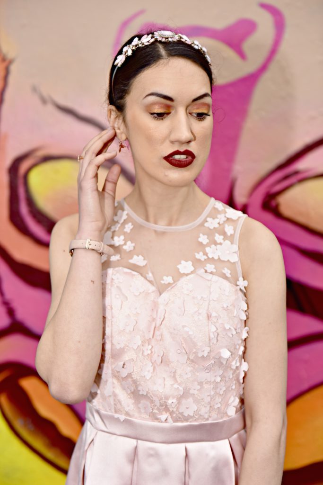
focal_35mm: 58
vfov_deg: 34.5
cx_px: 162
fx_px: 780
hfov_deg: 23.4
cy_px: 242
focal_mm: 58
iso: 500
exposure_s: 1/4000
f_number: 2.8
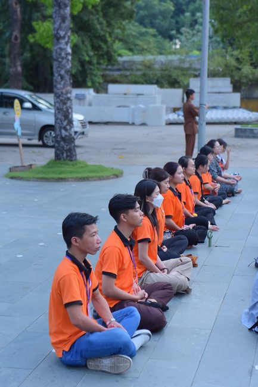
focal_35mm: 70
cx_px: 129
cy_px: 194
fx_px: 753
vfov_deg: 28.9
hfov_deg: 19.4
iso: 640
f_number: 4
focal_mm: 70
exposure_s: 1/125
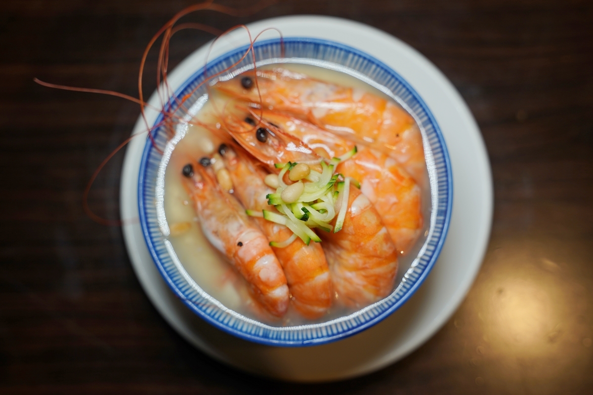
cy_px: 198
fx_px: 840
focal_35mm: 51
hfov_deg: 38.9
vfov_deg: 26.5
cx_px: 296
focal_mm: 51
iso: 125
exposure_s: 1/60
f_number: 4
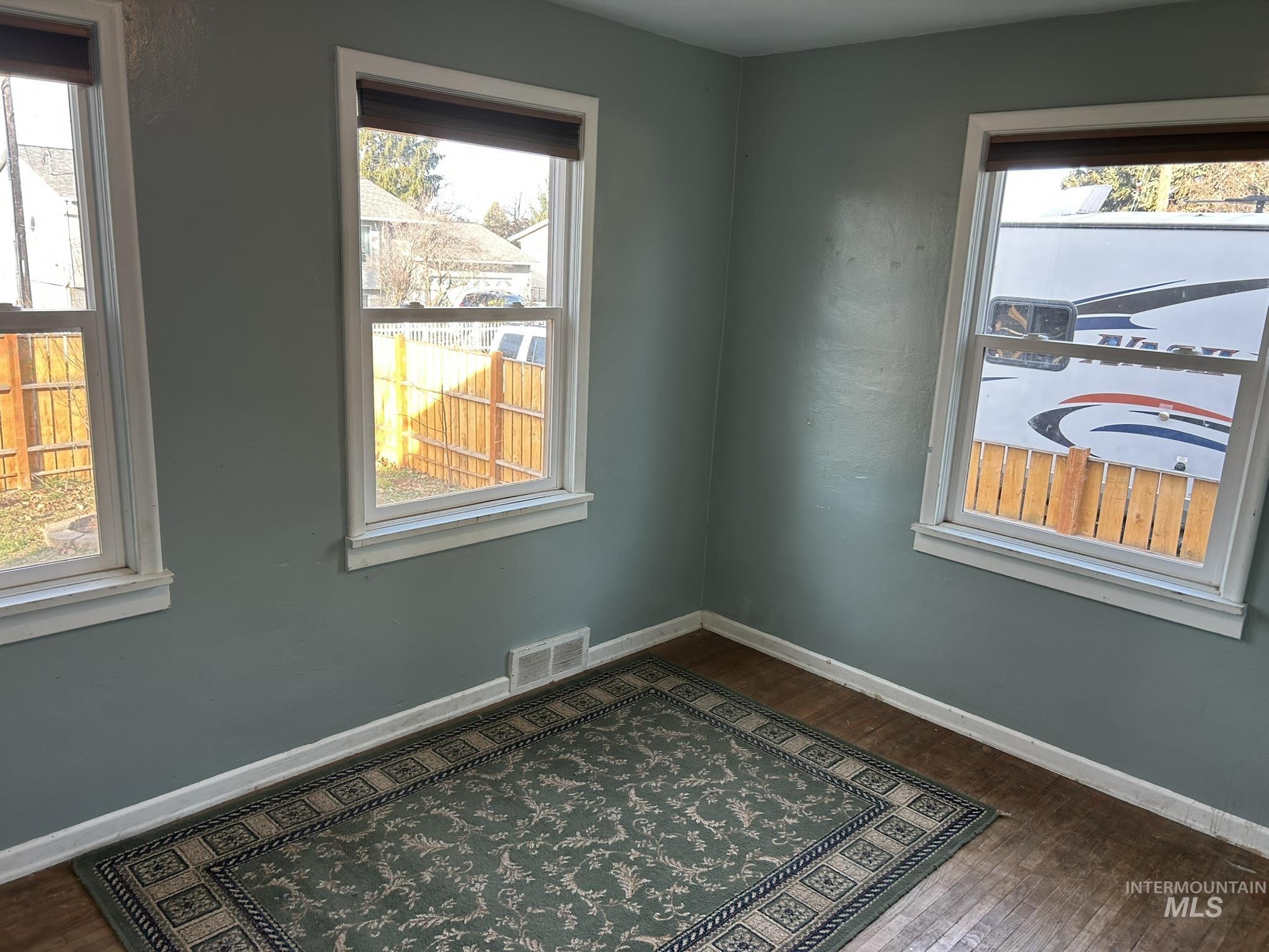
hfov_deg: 67.3
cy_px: 476
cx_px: 634
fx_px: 953
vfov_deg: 53.1
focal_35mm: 26
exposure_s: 1/121
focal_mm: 5.7
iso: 50
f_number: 1.5
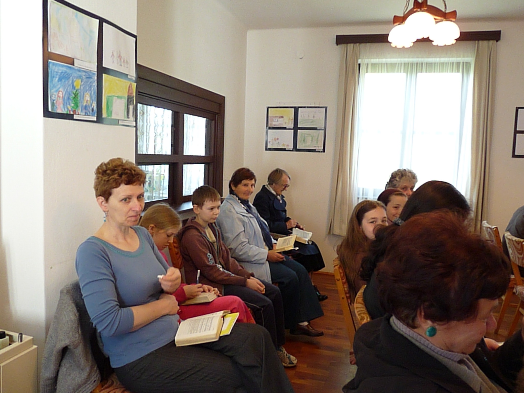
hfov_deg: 65.3
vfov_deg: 51.4
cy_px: 196
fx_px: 409
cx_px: 262
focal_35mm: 27
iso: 800
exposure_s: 1/100
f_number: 2.8
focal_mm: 4.8
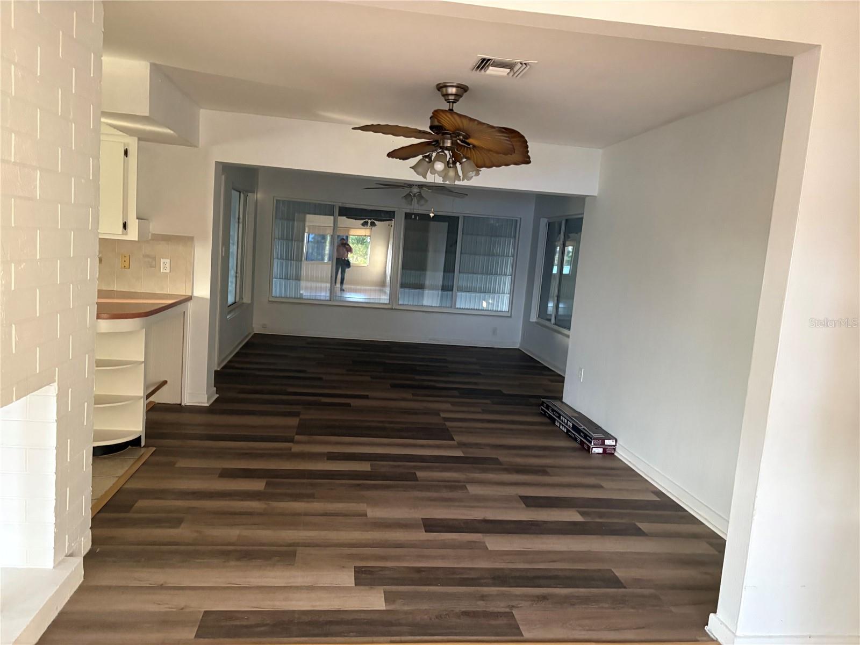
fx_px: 646
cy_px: 322
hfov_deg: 67.3
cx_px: 430
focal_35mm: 26
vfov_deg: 53.1
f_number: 1.6
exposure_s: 1/56
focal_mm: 5.96
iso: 500
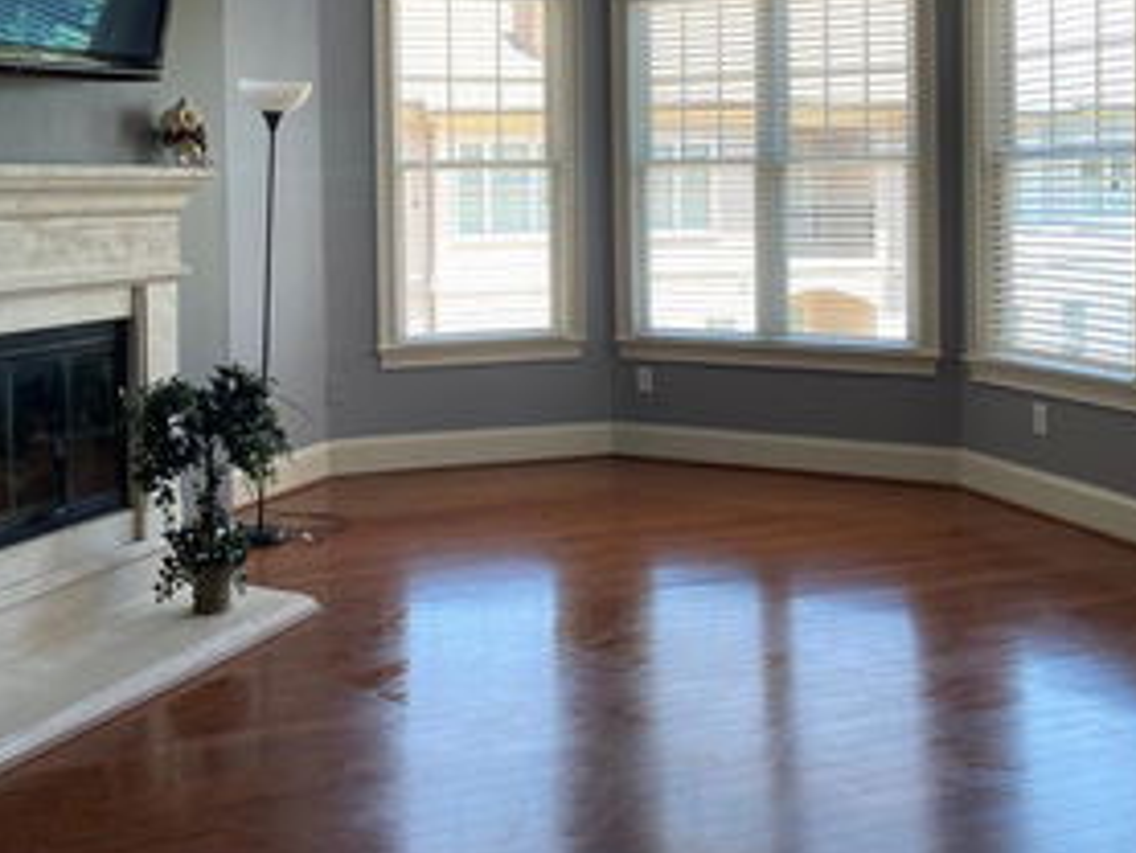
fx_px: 1313
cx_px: 531
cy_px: 209
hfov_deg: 46.8
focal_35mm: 40
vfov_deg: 35.2
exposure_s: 1/121
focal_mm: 5.1
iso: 50
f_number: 1.6
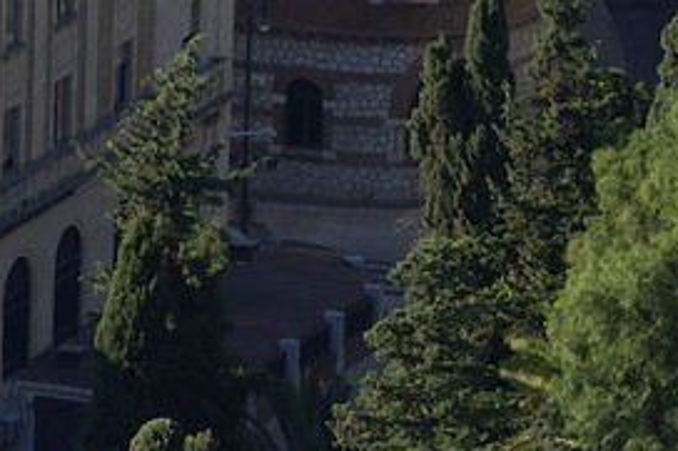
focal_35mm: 795
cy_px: 292
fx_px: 14963
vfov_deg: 1.7
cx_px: -1139
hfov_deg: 2.6
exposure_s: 1/250
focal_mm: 135
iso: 200
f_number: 11
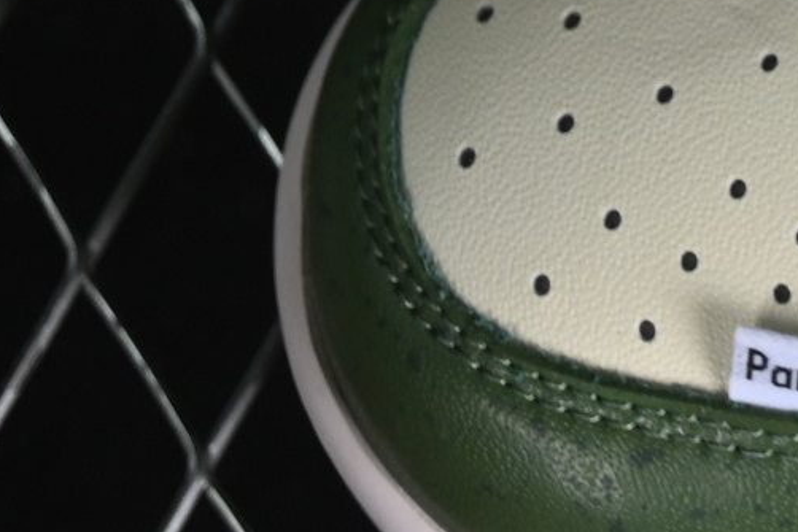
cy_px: -532
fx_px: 9223
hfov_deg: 4.8
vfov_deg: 3.3
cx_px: 1874
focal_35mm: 416
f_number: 7.1
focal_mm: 50
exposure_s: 1/60
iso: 160
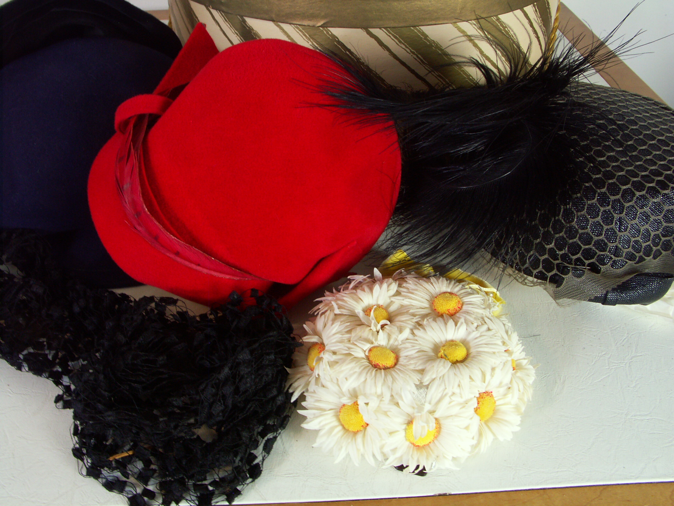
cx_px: 337
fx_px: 584
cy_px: 253
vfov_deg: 46.8
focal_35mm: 30
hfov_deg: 60.0
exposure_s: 1/8
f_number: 7.1
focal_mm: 7.82
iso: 100
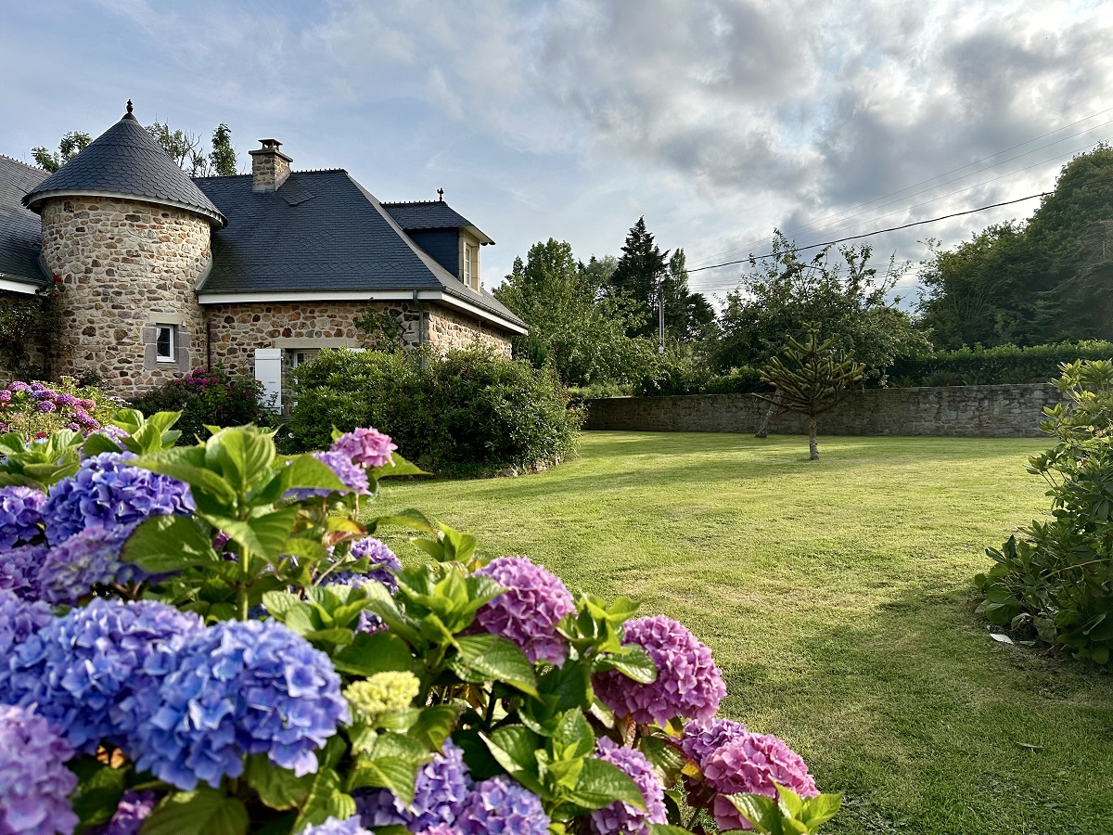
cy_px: 418
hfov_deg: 71.6
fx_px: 772
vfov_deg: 56.8
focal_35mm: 24
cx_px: 556
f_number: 1.78
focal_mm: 6.86
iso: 80
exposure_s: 1/7042
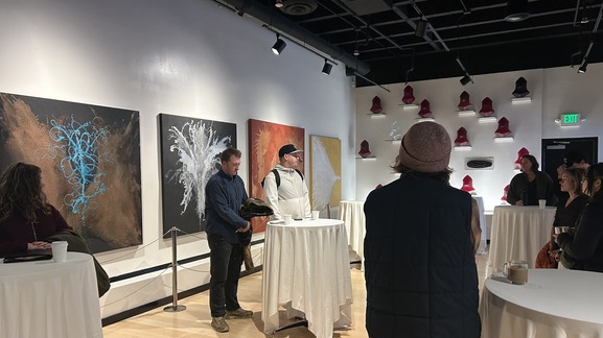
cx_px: 300
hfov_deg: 66.1
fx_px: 463
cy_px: 192
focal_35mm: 29
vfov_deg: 40.0
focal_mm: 5.7
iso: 250
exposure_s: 1/60
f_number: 1.5
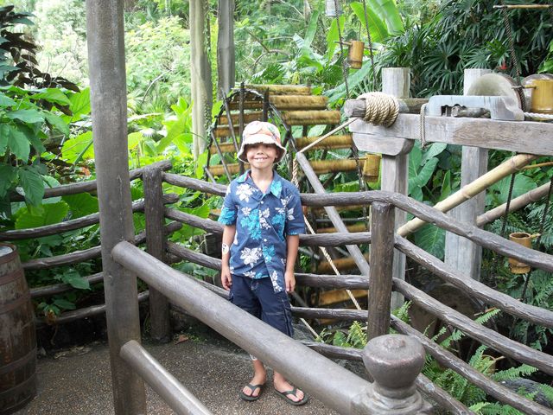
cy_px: 208
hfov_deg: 50.1
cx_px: 276
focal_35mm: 37
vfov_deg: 38.7
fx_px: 591
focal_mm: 7.9
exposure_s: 1/60
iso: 125
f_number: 3.4
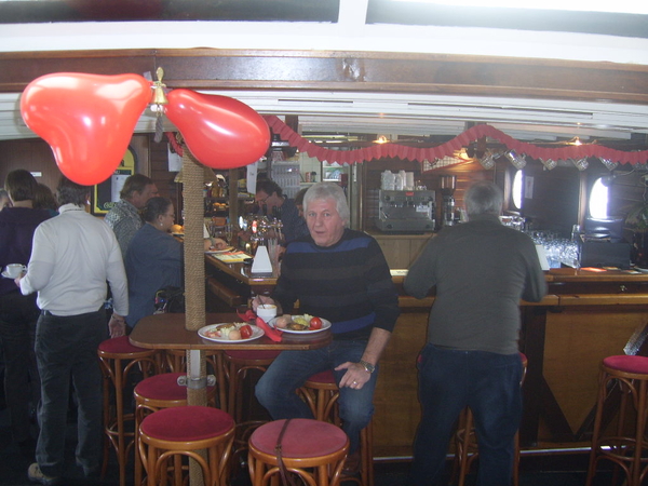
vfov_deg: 37.7
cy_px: 243
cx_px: 324
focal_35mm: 38
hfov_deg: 49.0
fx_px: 711
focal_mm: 7.8
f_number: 2.8
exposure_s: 1/30
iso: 100
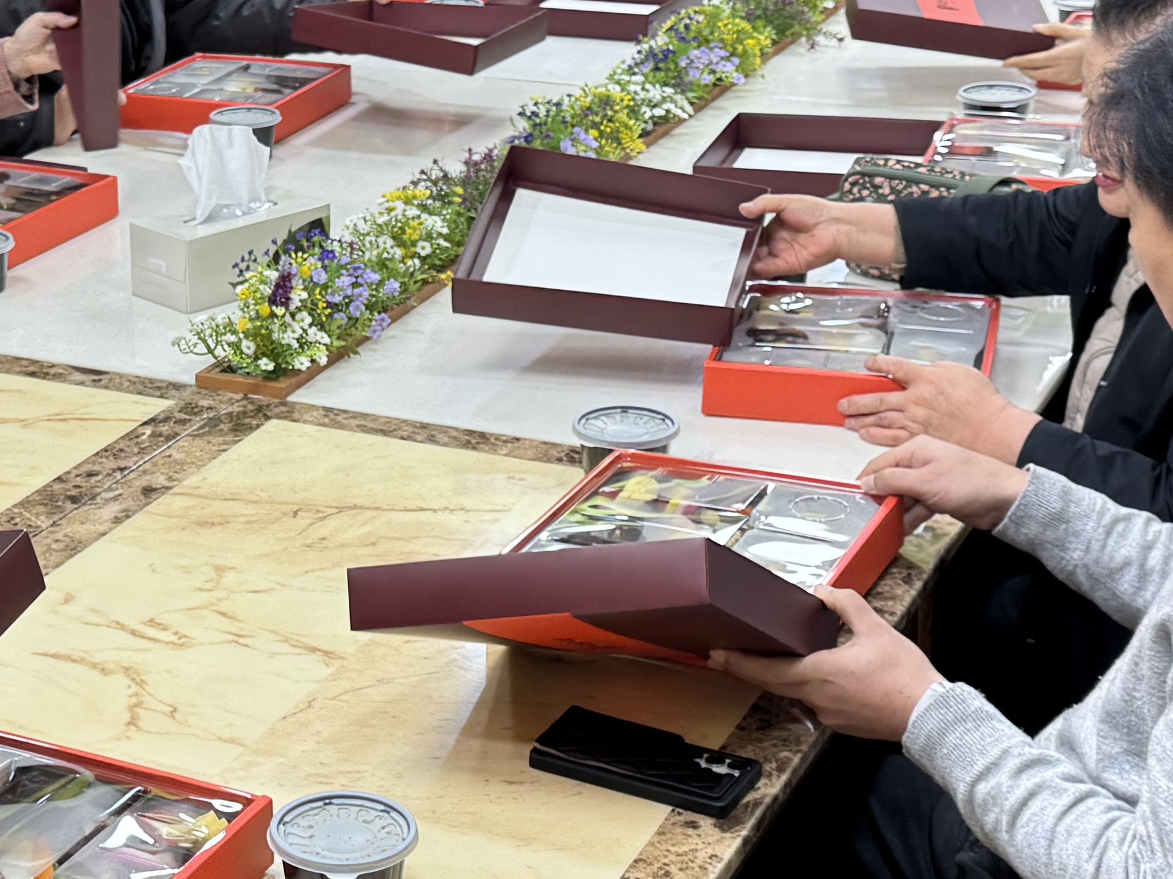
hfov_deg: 25.8
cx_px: 206
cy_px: 452
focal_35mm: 74
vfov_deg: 19.9
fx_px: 2507
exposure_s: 1/60
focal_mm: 6.76
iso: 125
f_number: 1.78
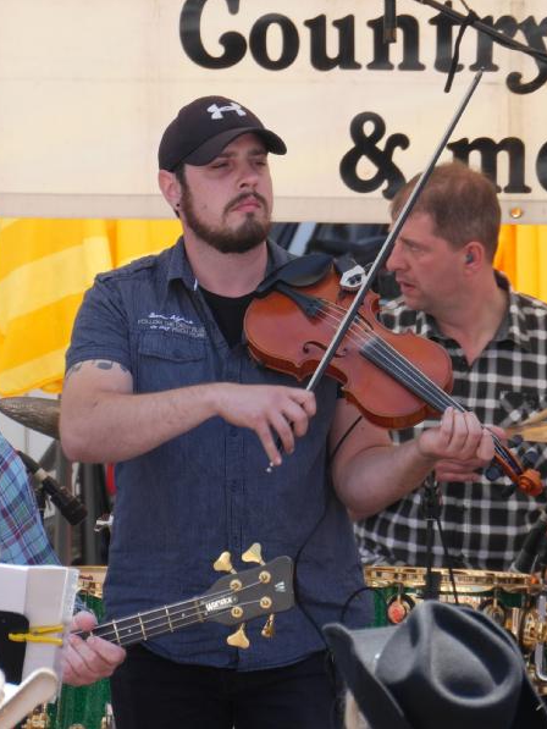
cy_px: 364
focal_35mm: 351
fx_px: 7393
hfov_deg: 4.2
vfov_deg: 5.6
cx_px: 140
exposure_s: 1/250
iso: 250
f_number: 5.8
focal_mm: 131
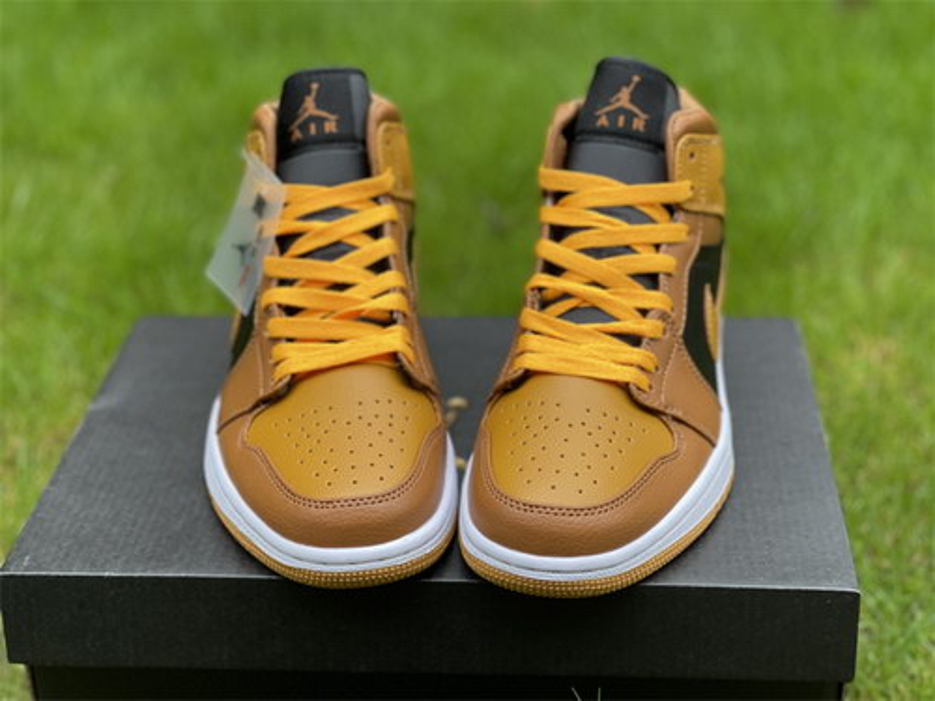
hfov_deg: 30.3
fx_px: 1729
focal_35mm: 64
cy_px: 350
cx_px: 468
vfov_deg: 22.9
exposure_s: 1/121
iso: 100
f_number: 2.2
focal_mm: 7.5
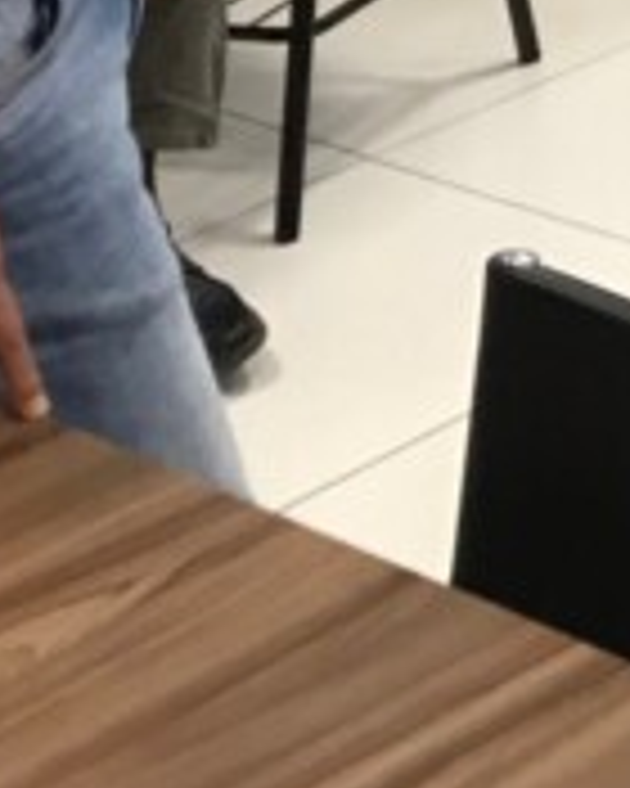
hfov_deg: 8.6
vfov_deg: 10.9
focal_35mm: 160
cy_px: -829
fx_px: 3729
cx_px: 1606
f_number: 1.8
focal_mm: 3.99
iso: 32
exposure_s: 1/30
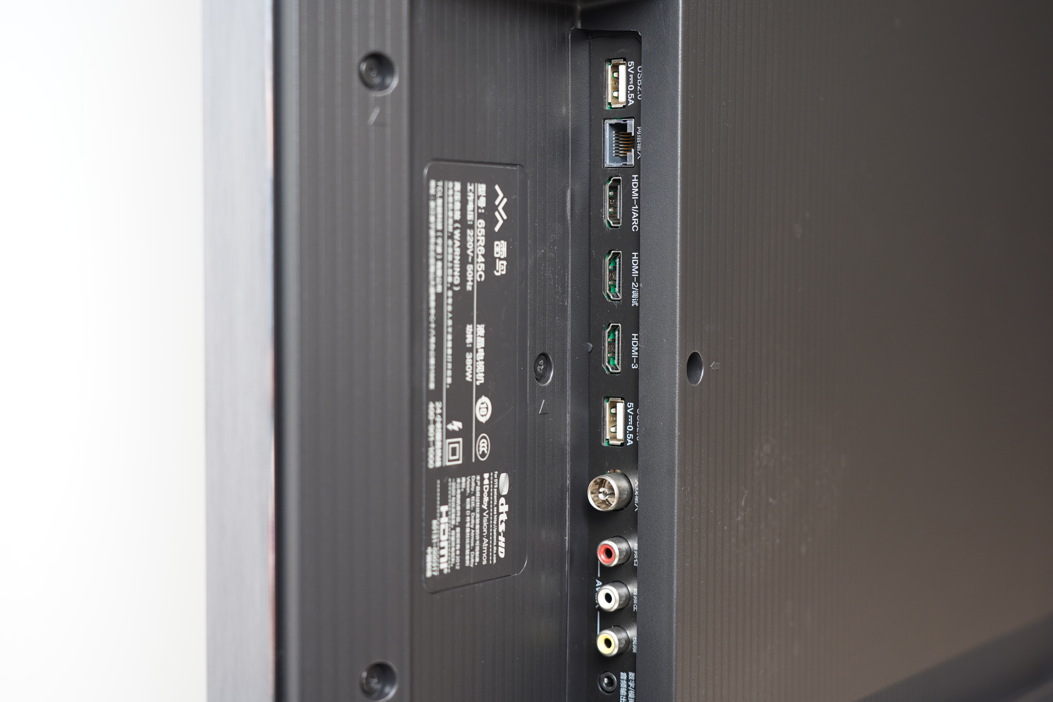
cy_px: 356
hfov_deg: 34.5
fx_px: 1696
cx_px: 520
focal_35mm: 58
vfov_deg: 23.4
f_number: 5
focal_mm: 57
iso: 400
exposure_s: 1/13
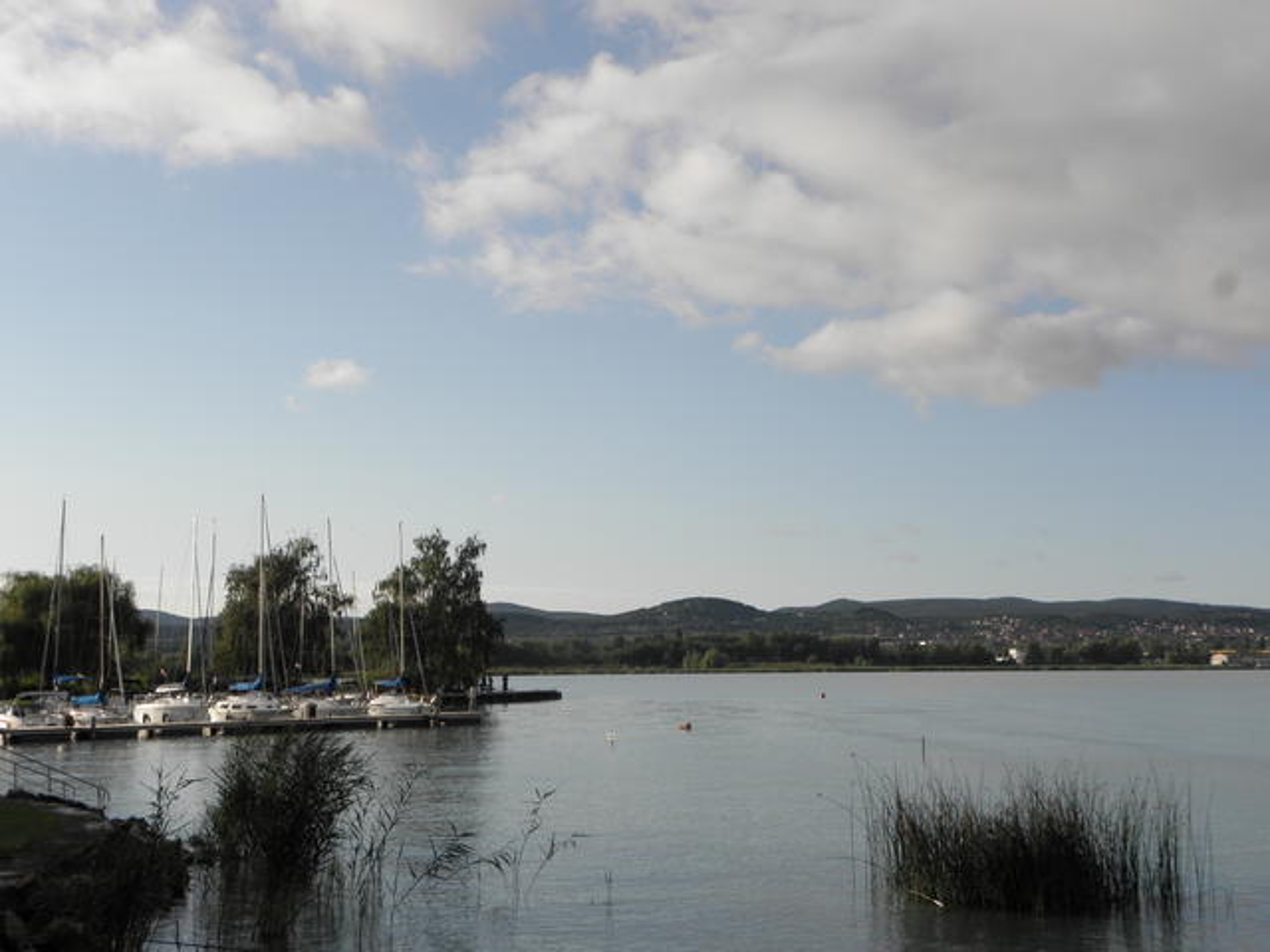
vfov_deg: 29.7
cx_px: 635
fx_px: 1798
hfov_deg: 38.9
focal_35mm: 49
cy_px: 476
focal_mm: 8.87
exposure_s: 1/320
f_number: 5.6
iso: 64
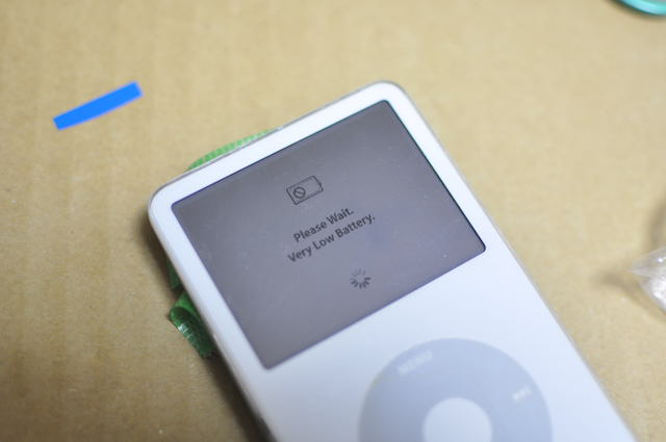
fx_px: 970
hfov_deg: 37.9
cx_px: 333
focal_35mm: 52
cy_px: 221
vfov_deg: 25.7
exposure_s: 1/30
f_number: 1.8
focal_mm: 35
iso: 280
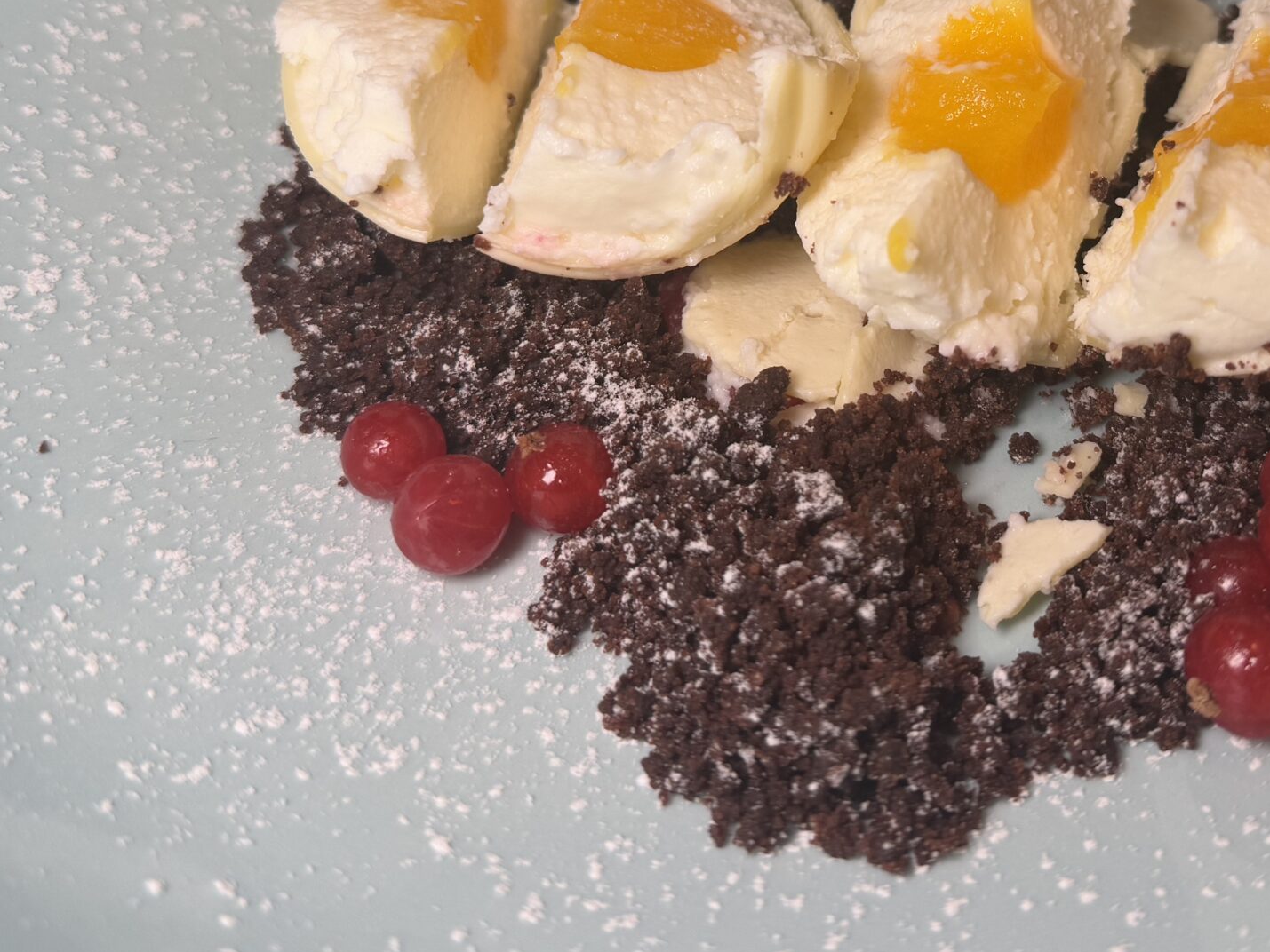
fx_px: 1578
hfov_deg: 43.3
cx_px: 839
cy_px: 211
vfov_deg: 32.8
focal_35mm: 43
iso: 64
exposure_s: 1/147
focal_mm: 6.76
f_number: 1.78
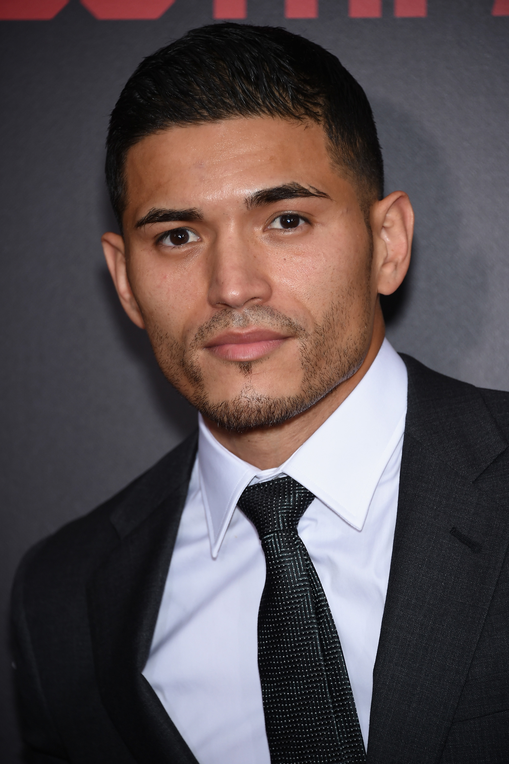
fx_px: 6370
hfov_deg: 4.6
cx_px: 254
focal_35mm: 300
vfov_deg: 6.9
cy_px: 382
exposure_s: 1/250
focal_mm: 300
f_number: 6.3
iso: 640
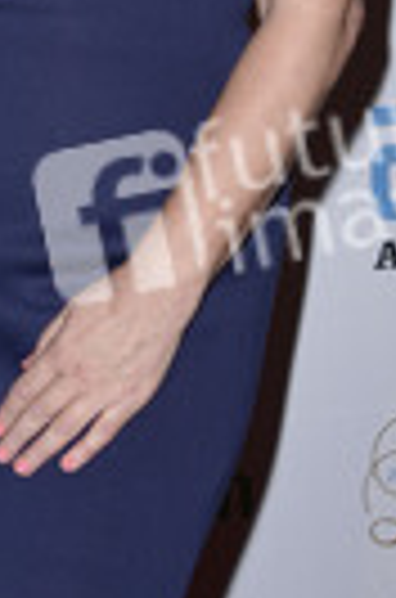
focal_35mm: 211
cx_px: -144
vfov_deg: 9.7
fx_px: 3500
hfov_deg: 6.4
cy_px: -27
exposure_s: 1/200
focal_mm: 70
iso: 640
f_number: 5.6
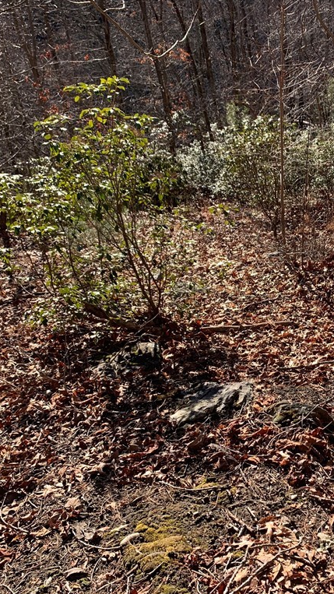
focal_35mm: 38
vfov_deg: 52.8
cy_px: 297
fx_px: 598
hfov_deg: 29.7
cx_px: 308
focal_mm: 4.25
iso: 25
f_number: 1.8
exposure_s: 1/687
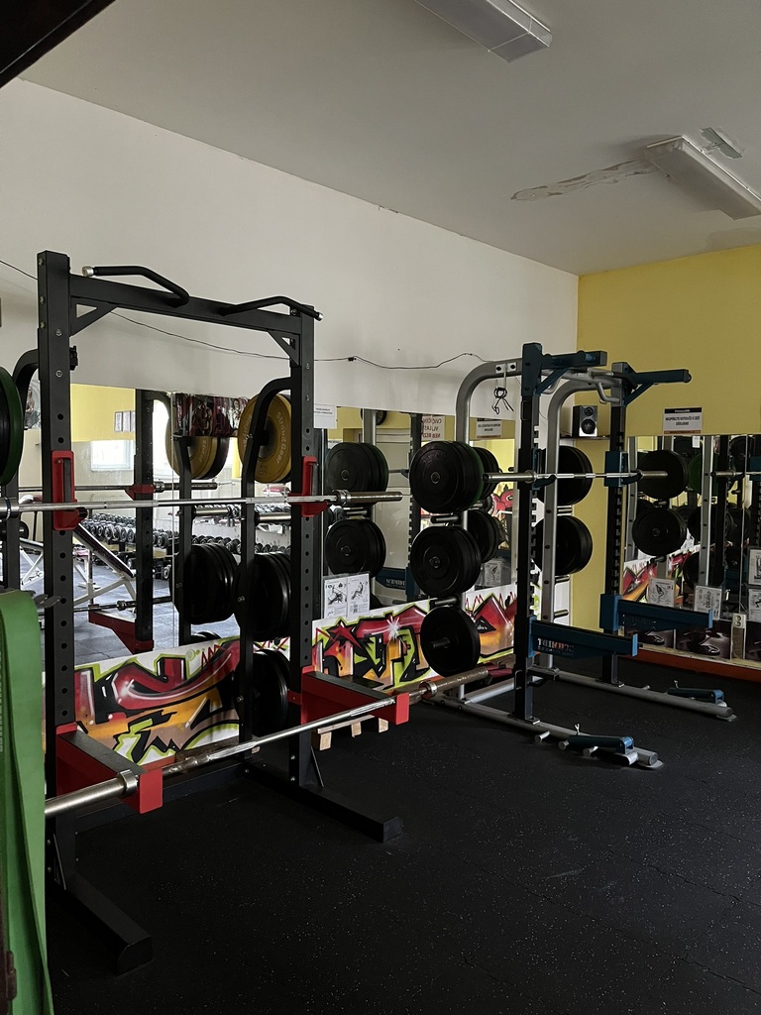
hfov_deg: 53.1
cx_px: 380
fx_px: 762
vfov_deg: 67.3
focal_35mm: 26
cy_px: 508
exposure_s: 1/30
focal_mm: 5.1
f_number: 1.6
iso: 640
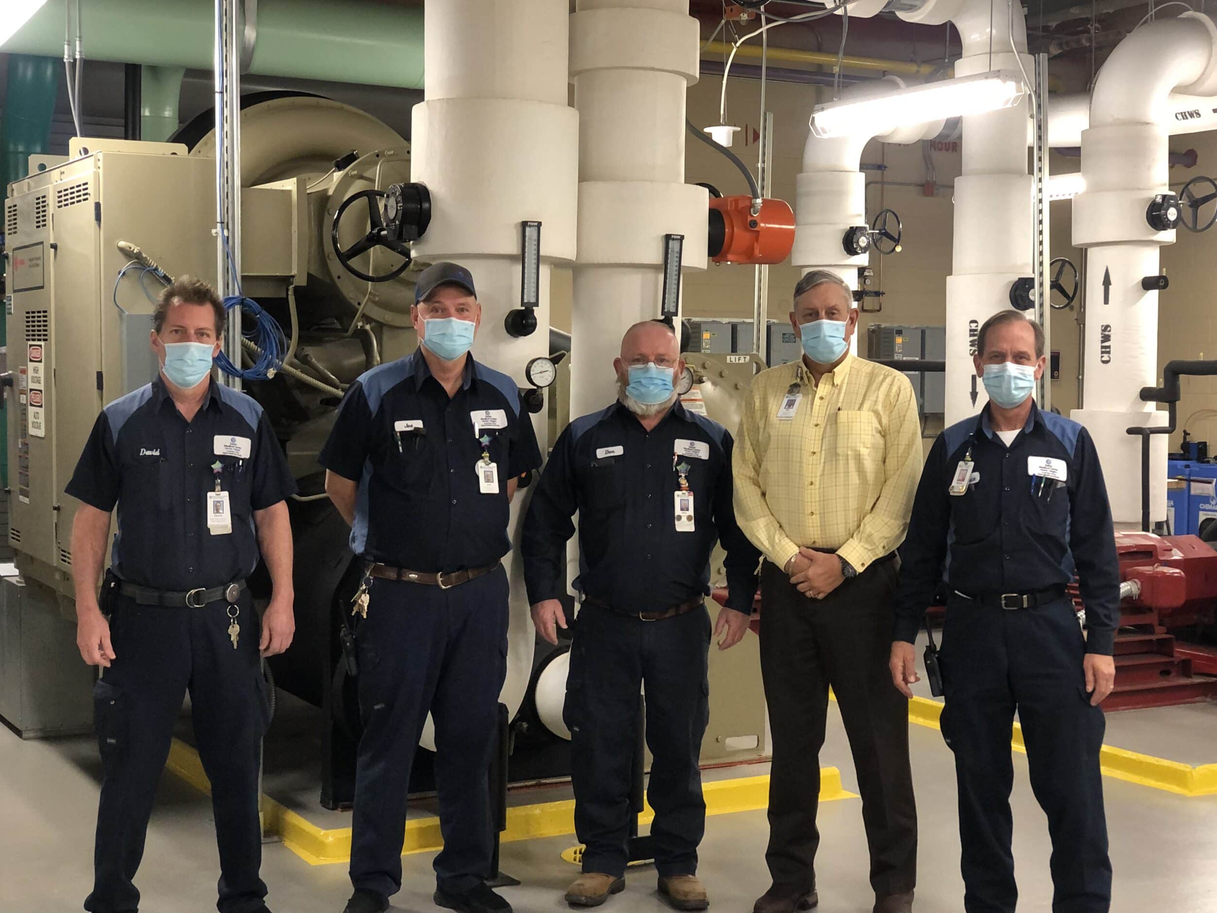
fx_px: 1863
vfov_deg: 27.5
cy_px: 458
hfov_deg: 36.2
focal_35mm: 53
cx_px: 613
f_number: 2.4
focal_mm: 6
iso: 160
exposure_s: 1/24
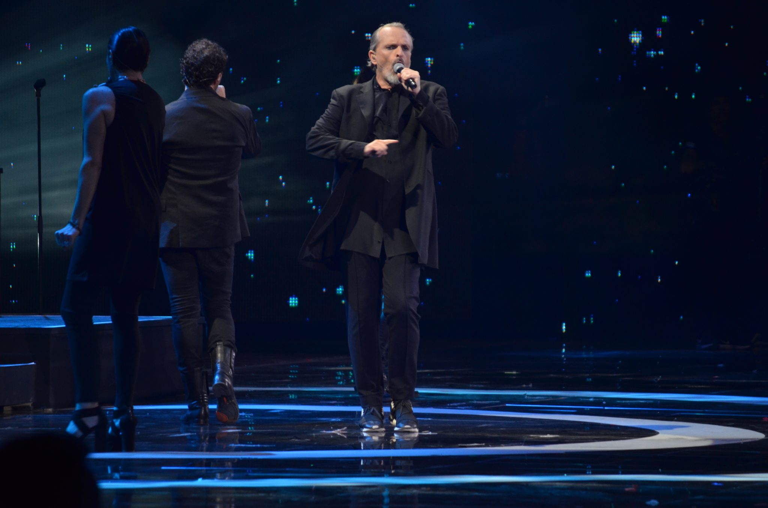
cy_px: 254
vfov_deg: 4.6
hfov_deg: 6.9
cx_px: 384
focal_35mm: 300
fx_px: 6386
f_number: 5.6
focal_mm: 200
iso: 1000
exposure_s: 1/160
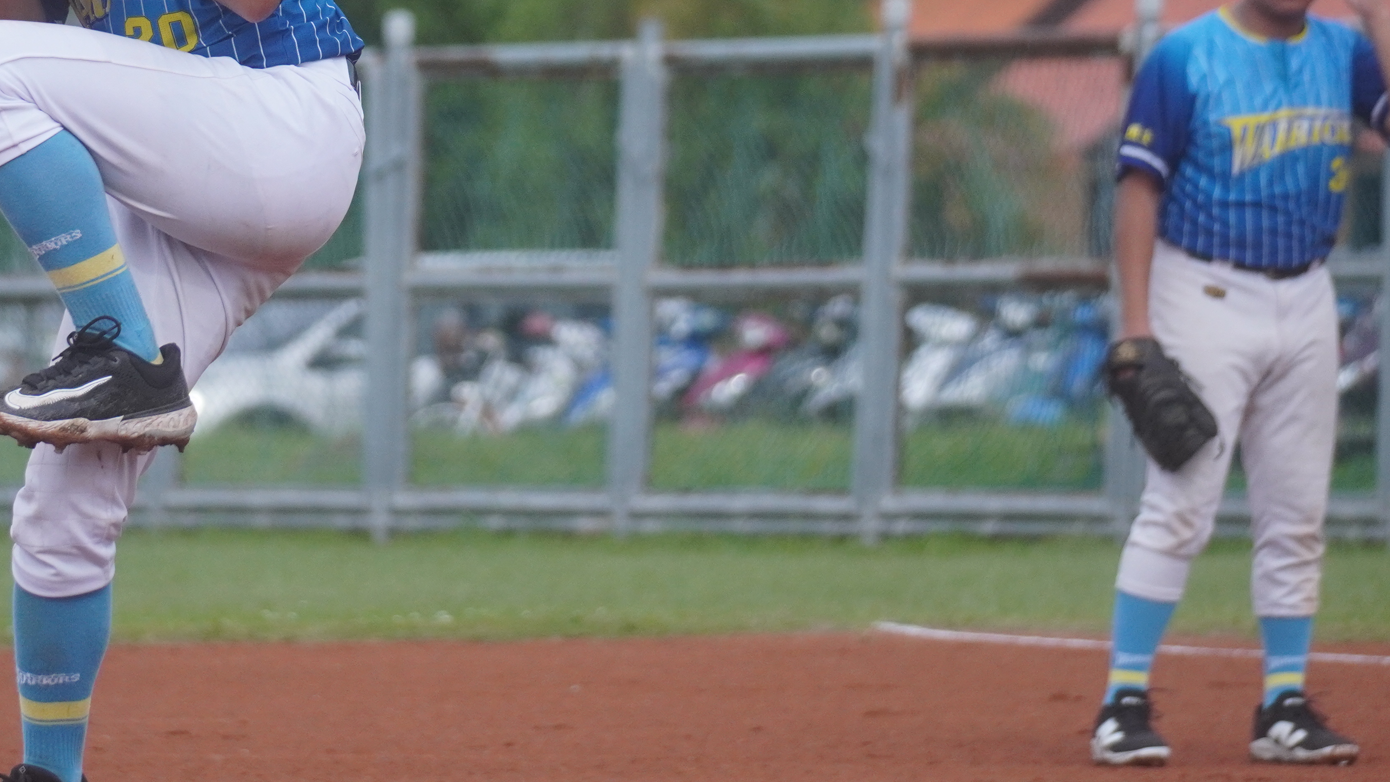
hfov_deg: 3.7
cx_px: 416
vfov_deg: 2.1
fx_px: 21485
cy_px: 141
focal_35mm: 583
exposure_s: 1/2000
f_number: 6.3
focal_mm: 207
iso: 800
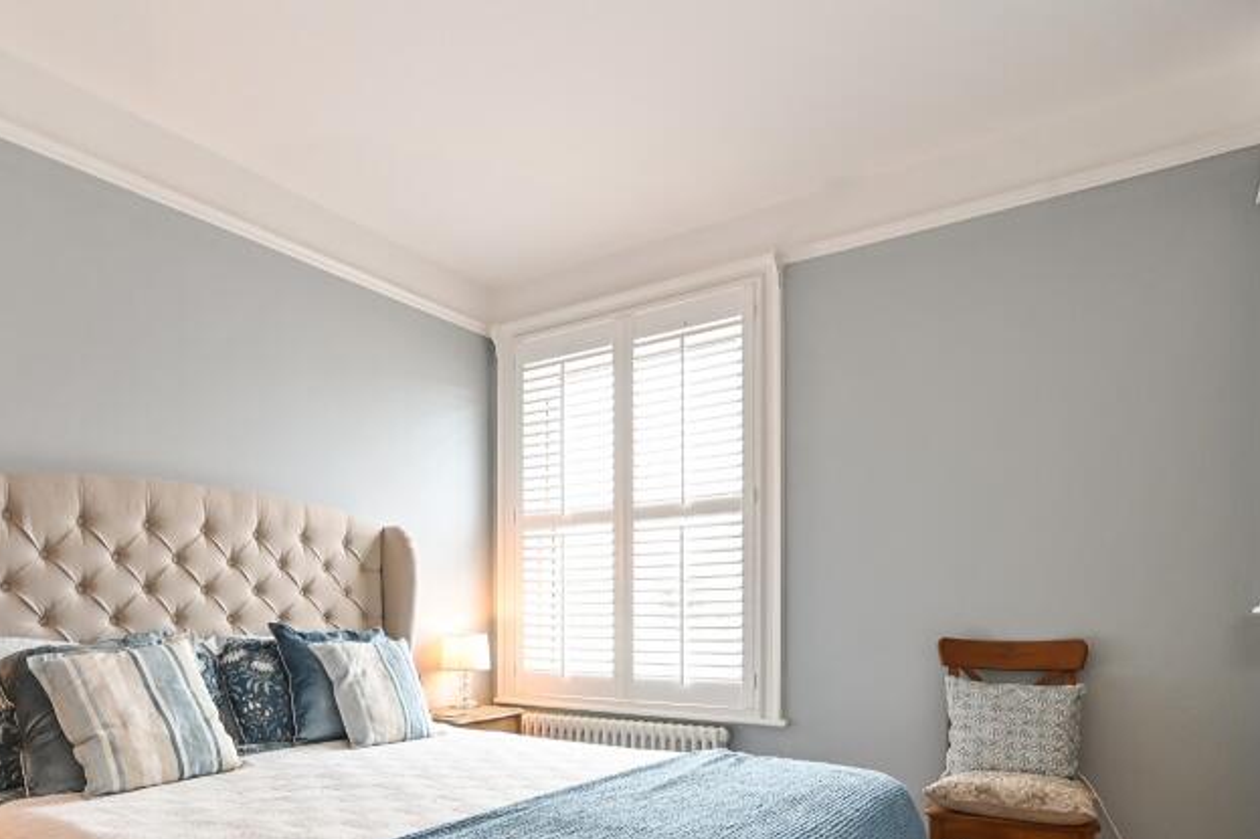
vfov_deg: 52.8
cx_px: 550
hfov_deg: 75.8
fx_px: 805
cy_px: 623
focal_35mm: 23
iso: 400
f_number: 8
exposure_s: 1/15
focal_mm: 14
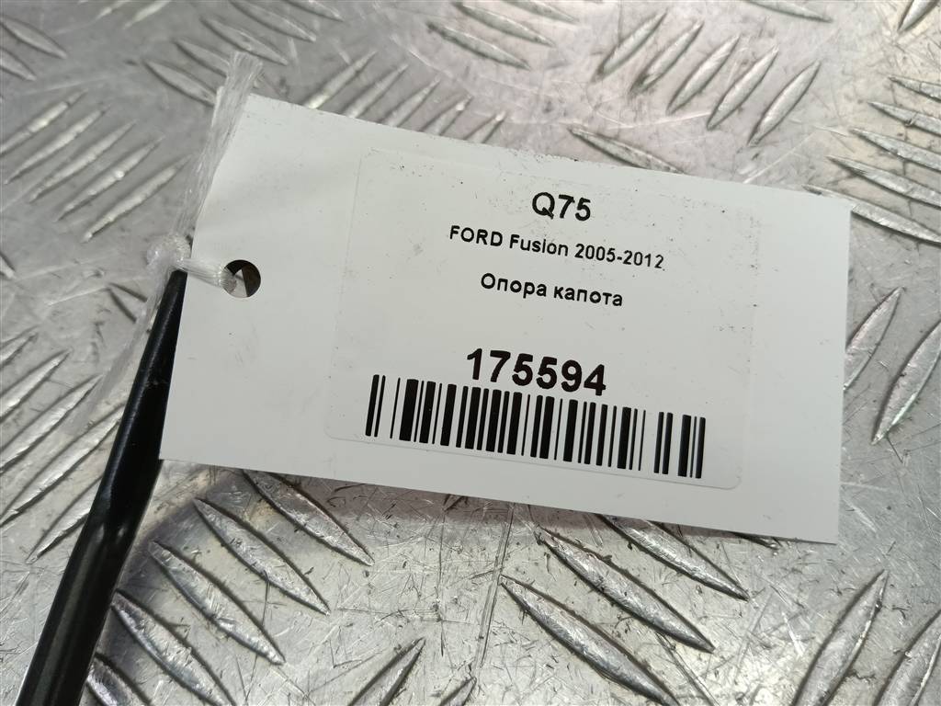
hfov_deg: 65.3
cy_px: 353
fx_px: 734
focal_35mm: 27
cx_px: 470
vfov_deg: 51.4
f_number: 1.6
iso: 133
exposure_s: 1/100
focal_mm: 4.11
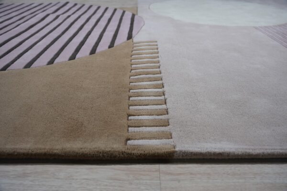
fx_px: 247
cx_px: 144
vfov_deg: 42.3
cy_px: 96
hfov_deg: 60.3
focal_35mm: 31
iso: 500
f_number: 5
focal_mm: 31
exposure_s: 1/160
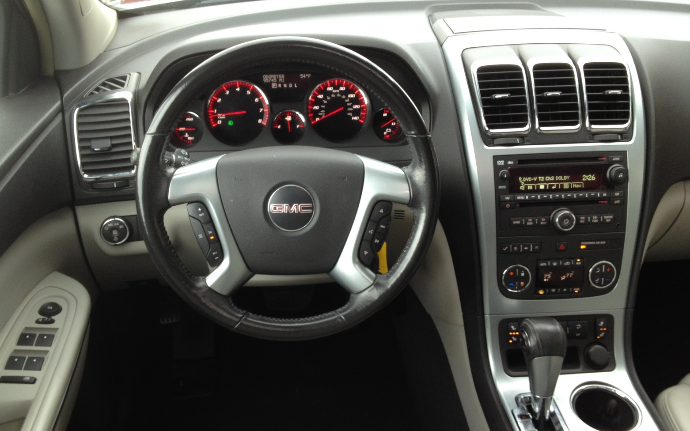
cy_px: 218
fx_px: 715
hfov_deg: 51.5
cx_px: 337
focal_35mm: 38
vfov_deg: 33.6
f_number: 2.4
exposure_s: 1/30
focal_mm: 4.28
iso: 64
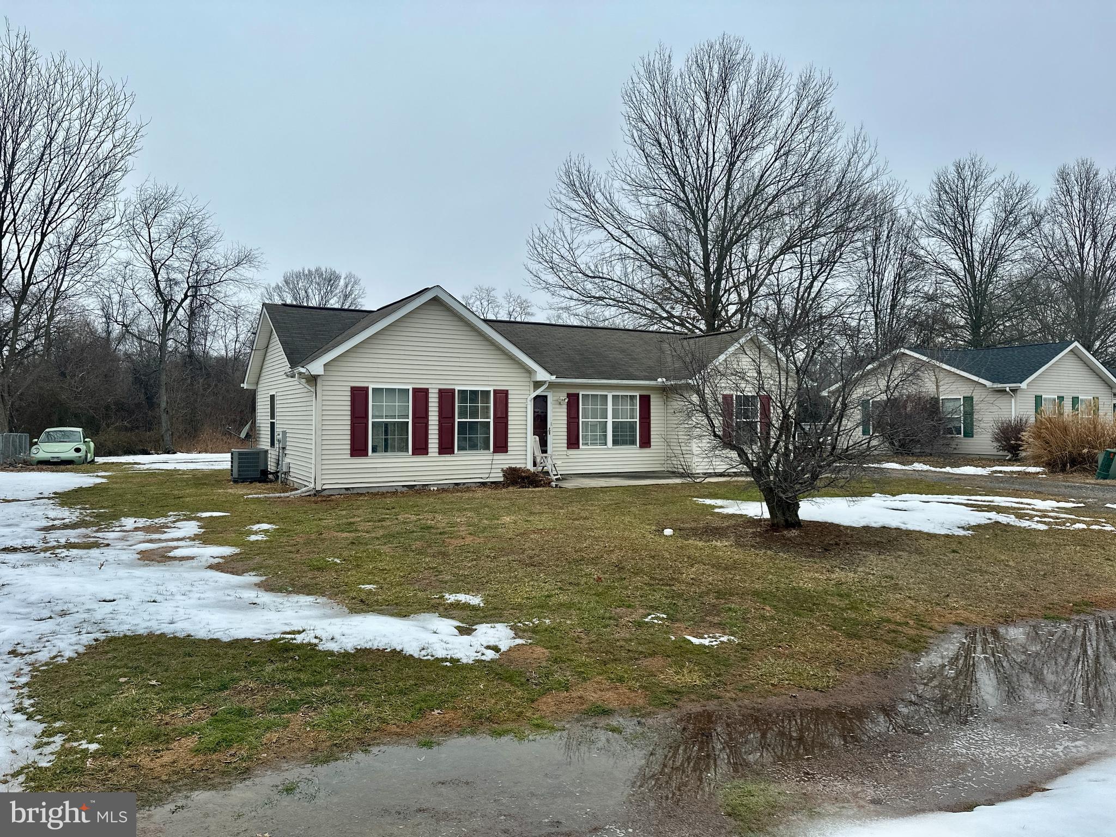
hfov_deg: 71.6
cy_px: 418
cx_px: 558
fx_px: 774
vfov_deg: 56.8
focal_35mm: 24
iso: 80
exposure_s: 1/4184
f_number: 1.78
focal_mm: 6.86
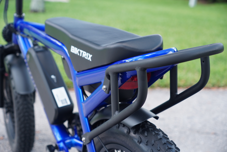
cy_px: 76
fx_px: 369
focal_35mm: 58
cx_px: 114
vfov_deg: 23.2
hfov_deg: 34.2
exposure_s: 1/60
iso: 160
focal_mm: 39
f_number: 2.8
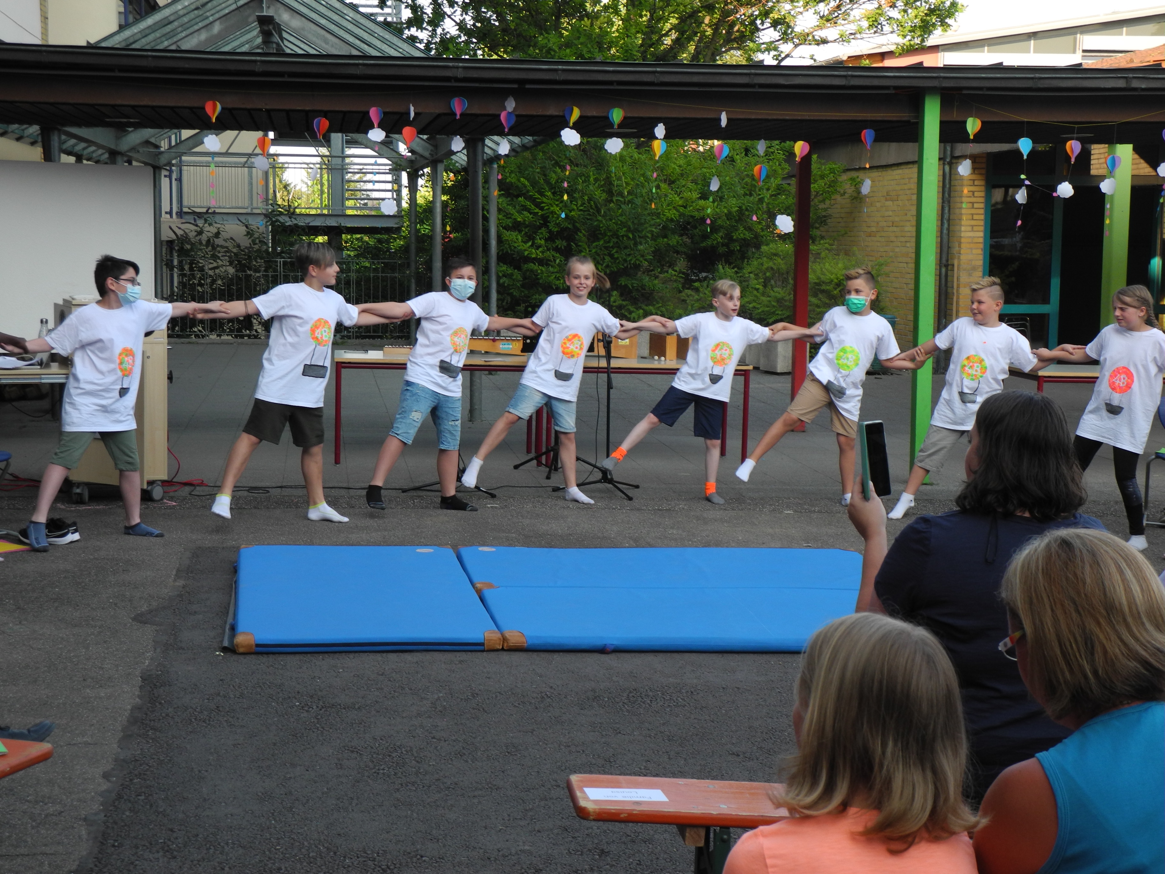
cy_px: 437
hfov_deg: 31.7
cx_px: 582
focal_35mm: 61
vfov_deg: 24.0
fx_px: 2053
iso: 125
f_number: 3.5
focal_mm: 13
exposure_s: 1/250
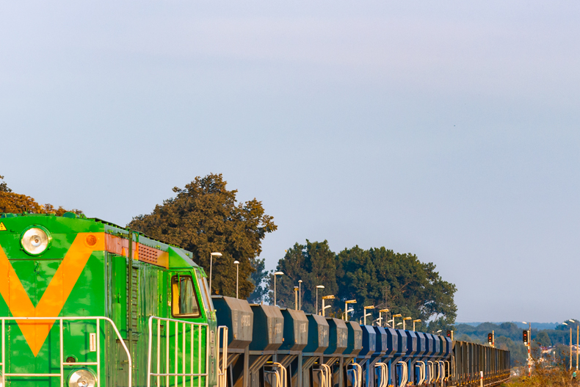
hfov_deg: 8.5
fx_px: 3915
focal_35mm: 243
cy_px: 289
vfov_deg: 5.7
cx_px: 228
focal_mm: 80
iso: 200
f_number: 7.1
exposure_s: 1/160
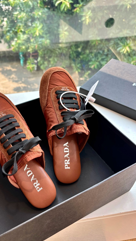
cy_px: 112
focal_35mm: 31
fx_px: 199
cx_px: 40
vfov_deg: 62.6
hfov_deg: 37.2
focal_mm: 5.96
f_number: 1.6
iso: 50
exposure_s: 1/169
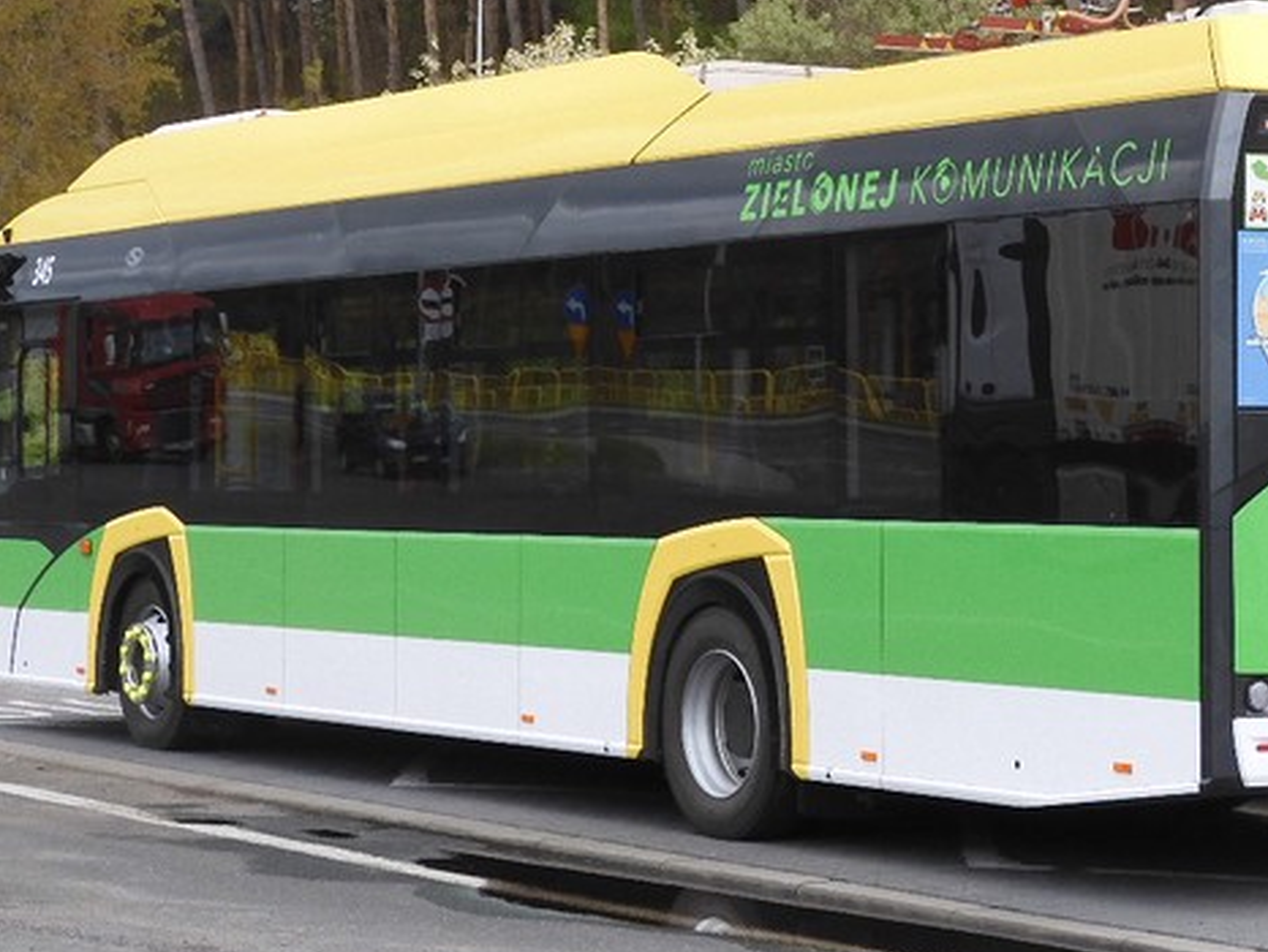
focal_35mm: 110
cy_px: 252
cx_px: 873
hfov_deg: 17.8
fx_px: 4031
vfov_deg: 13.4
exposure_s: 1/250
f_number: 4.5
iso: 140
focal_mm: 10.2
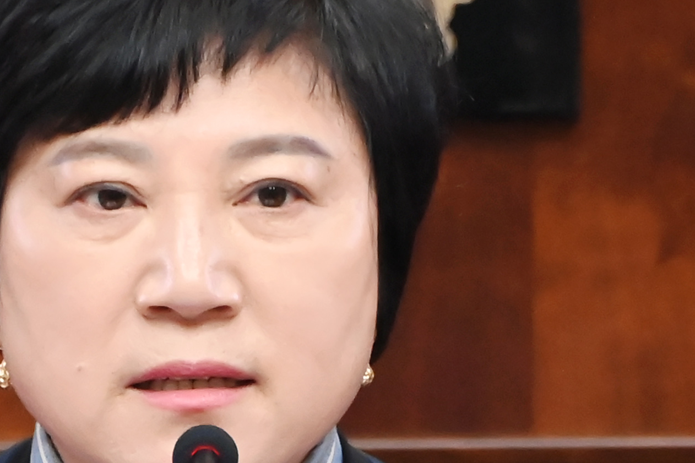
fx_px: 25555
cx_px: 164
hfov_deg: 1.6
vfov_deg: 1.0
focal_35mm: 1324
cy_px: 682
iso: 8000
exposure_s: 1/250
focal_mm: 300
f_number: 5.6
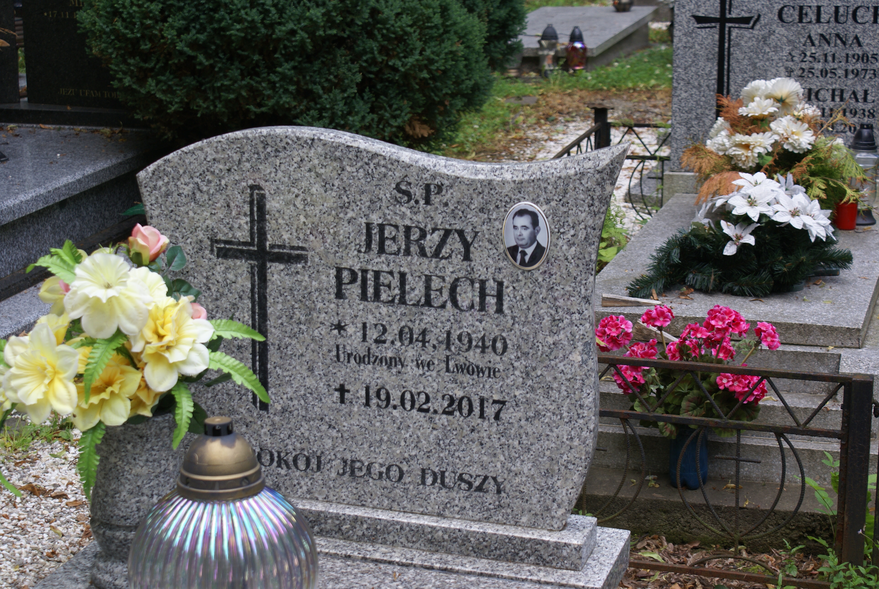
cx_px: 440
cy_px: 294
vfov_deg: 18.2
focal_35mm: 75
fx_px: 1833
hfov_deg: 27.0
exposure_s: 1/100
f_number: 6.3
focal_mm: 50
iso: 100
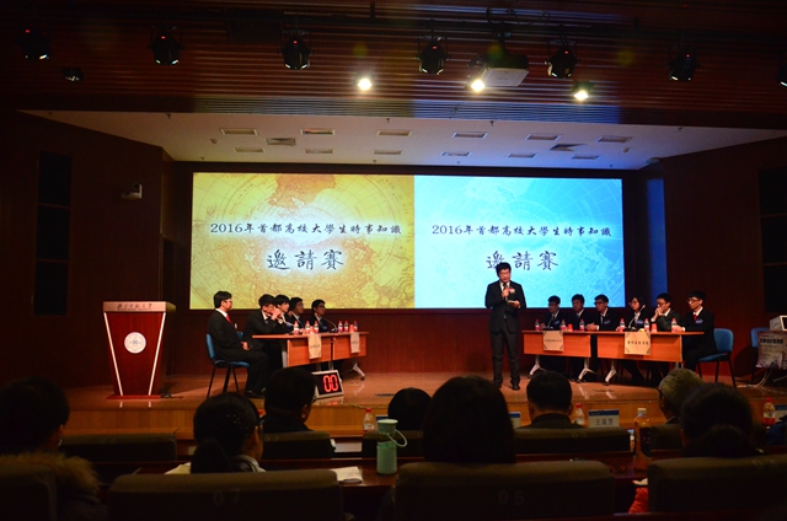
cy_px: 260
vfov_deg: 41.5
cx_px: 394
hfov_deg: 59.6
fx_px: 687
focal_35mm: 32
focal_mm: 21
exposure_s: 1/100
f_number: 3.8
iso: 3200
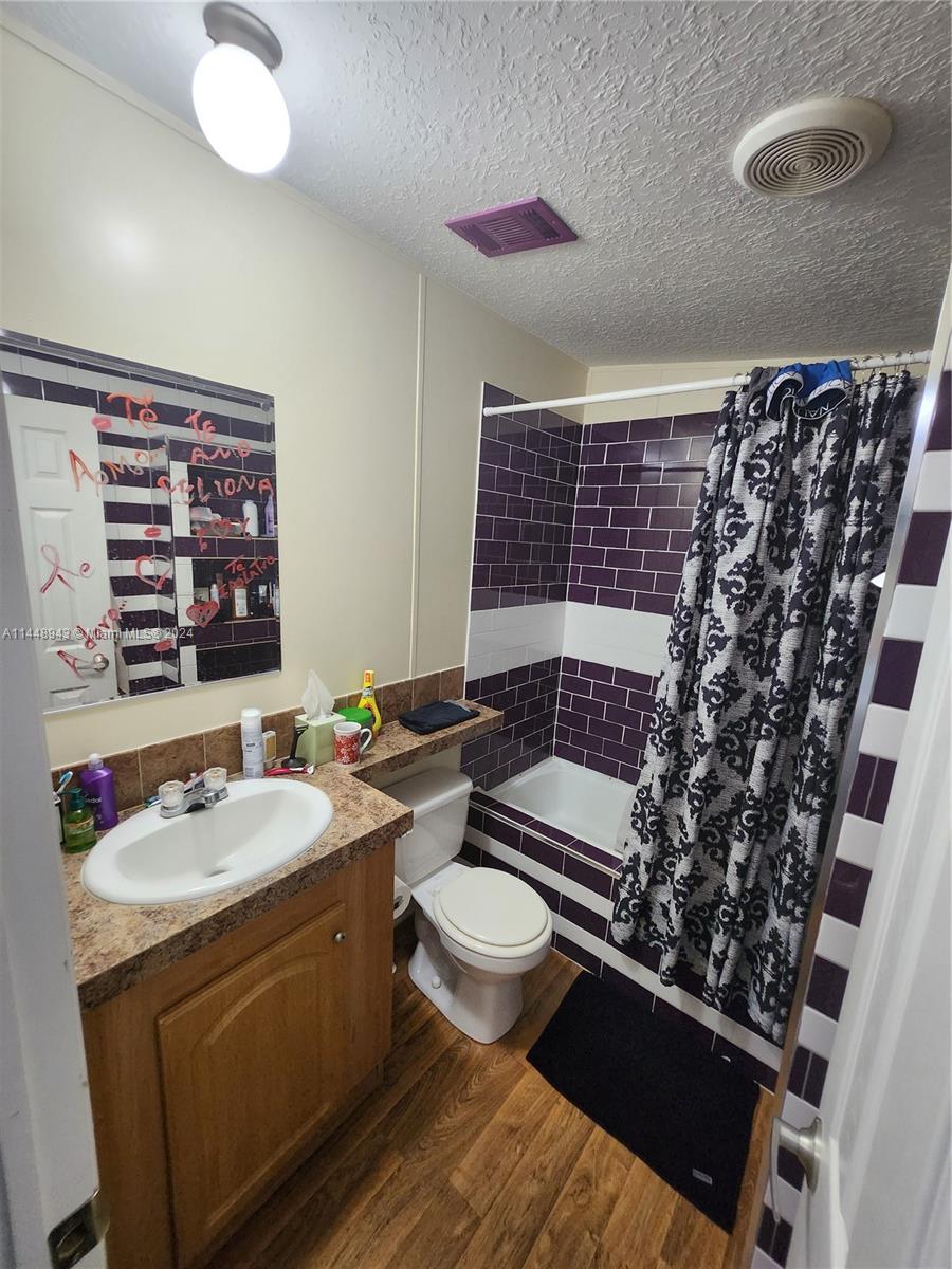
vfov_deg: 106.2
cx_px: 476
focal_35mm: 13
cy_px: 634
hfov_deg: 89.9
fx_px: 477
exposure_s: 1/60
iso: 200
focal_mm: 1.74
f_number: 2.2
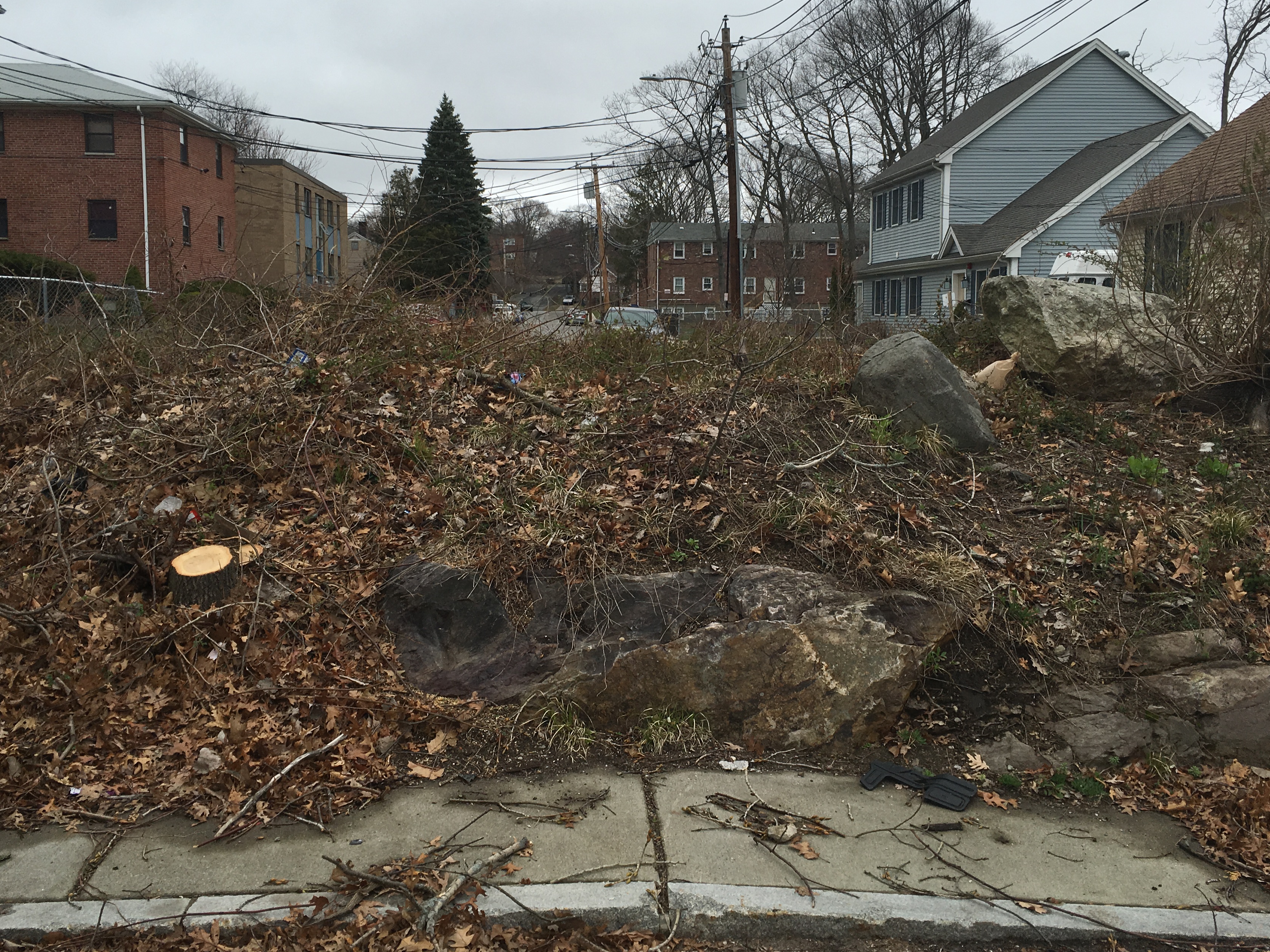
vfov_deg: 40.6
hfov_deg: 52.6
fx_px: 1284
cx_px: 644
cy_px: 414
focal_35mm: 35
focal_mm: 4.15
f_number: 2.2
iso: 25
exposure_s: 1/620
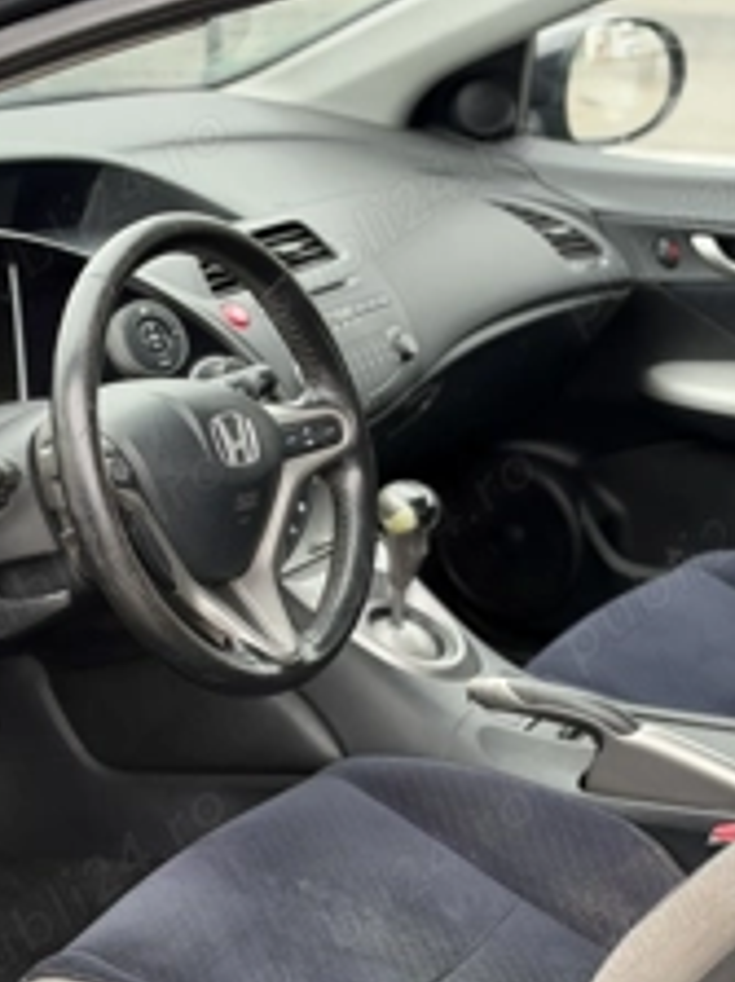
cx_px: 238
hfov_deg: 17.1
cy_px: 630
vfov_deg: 22.7
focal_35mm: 86
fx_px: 2437
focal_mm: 6.76
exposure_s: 1/198
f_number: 1.78
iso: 64
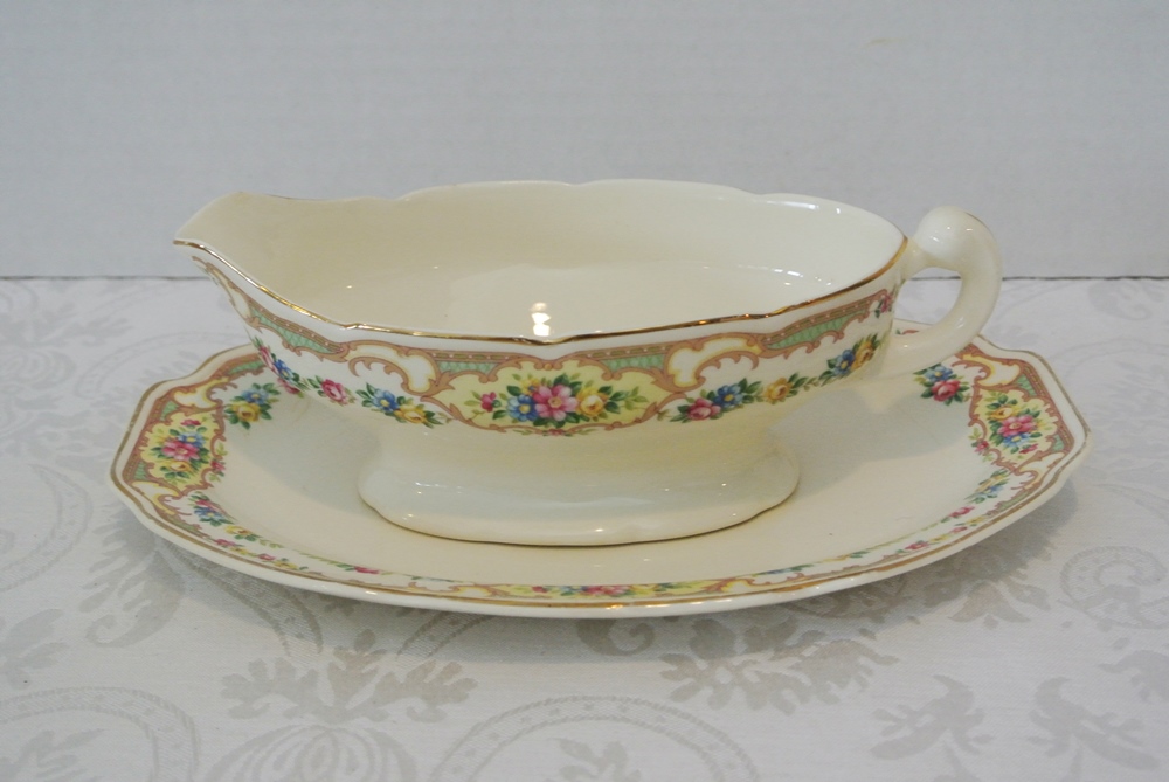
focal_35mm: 59
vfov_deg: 23.0
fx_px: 1918
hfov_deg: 33.9
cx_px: 584
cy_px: 391
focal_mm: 21.9
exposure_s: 1/60
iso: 720
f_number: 5
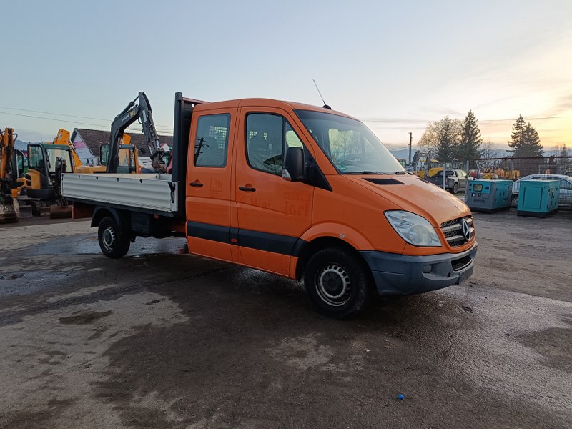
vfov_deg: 56.8
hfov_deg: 71.6
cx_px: 286
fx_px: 397
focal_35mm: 24
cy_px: 214
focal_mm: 5.59
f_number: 1.88
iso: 323
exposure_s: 1/101
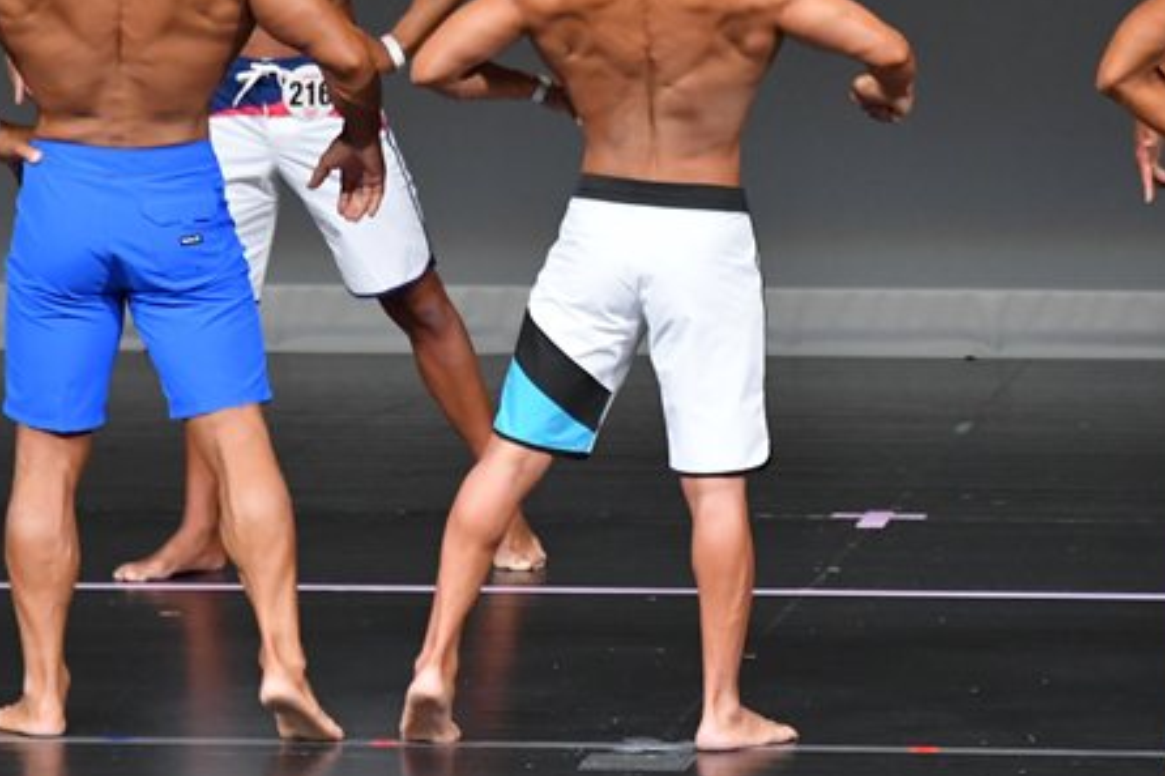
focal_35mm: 521
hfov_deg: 4.0
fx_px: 16853
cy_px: 235
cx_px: 707
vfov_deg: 2.6
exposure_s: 1/400
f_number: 5.6
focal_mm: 200
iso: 4000
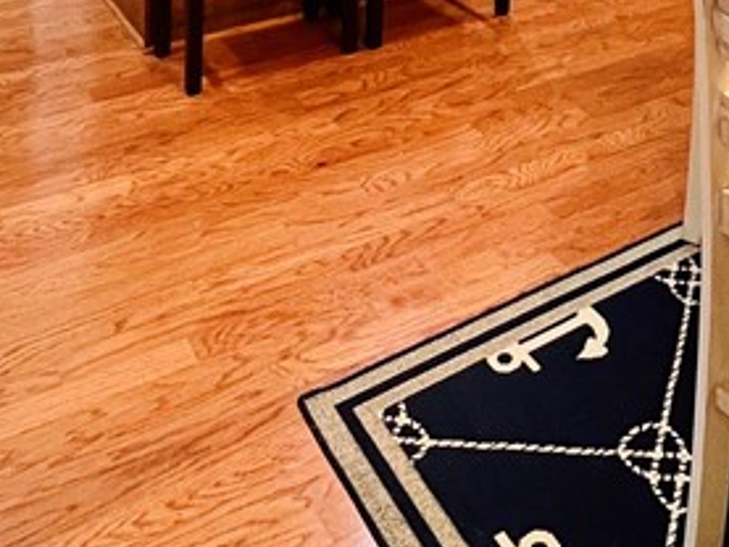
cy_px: -334
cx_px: 550
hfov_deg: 38.6
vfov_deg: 22.8
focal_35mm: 48
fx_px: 1011
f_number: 1.8
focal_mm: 1.57
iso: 400
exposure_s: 1/60
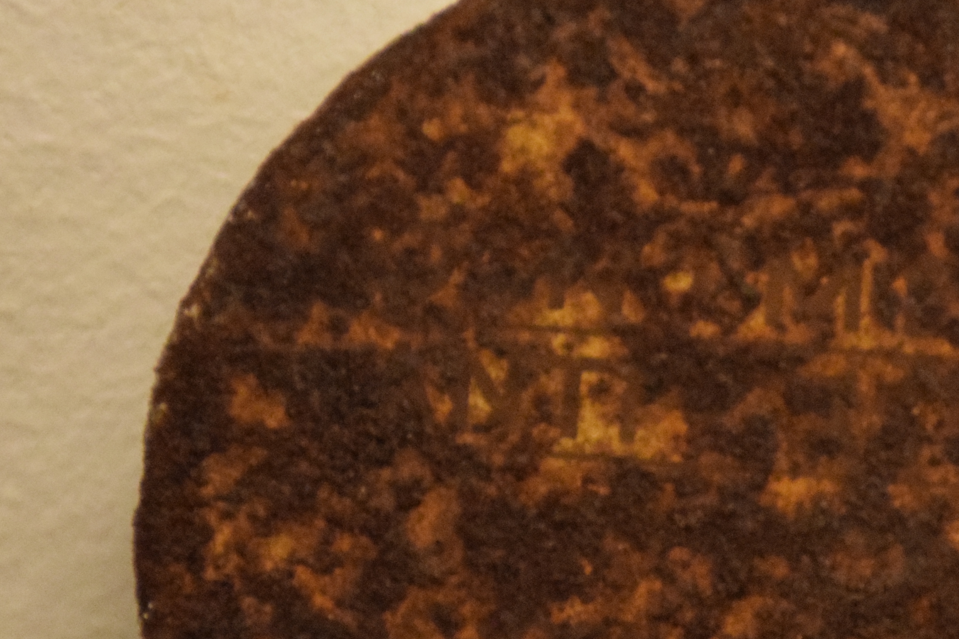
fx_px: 7406
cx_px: 791
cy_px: 555
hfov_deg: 7.4
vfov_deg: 4.9
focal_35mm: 278
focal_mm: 70
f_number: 5
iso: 5000
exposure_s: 1/60
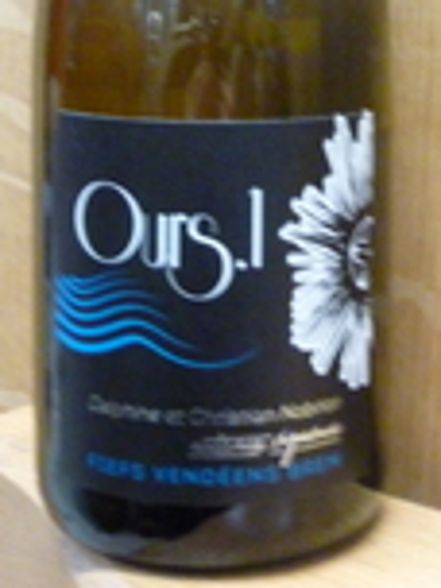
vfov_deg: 22.2
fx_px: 1410
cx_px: 265
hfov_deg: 17.8
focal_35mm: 83
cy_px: -62
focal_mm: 6.5
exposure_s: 1/4
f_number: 3.6
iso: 800
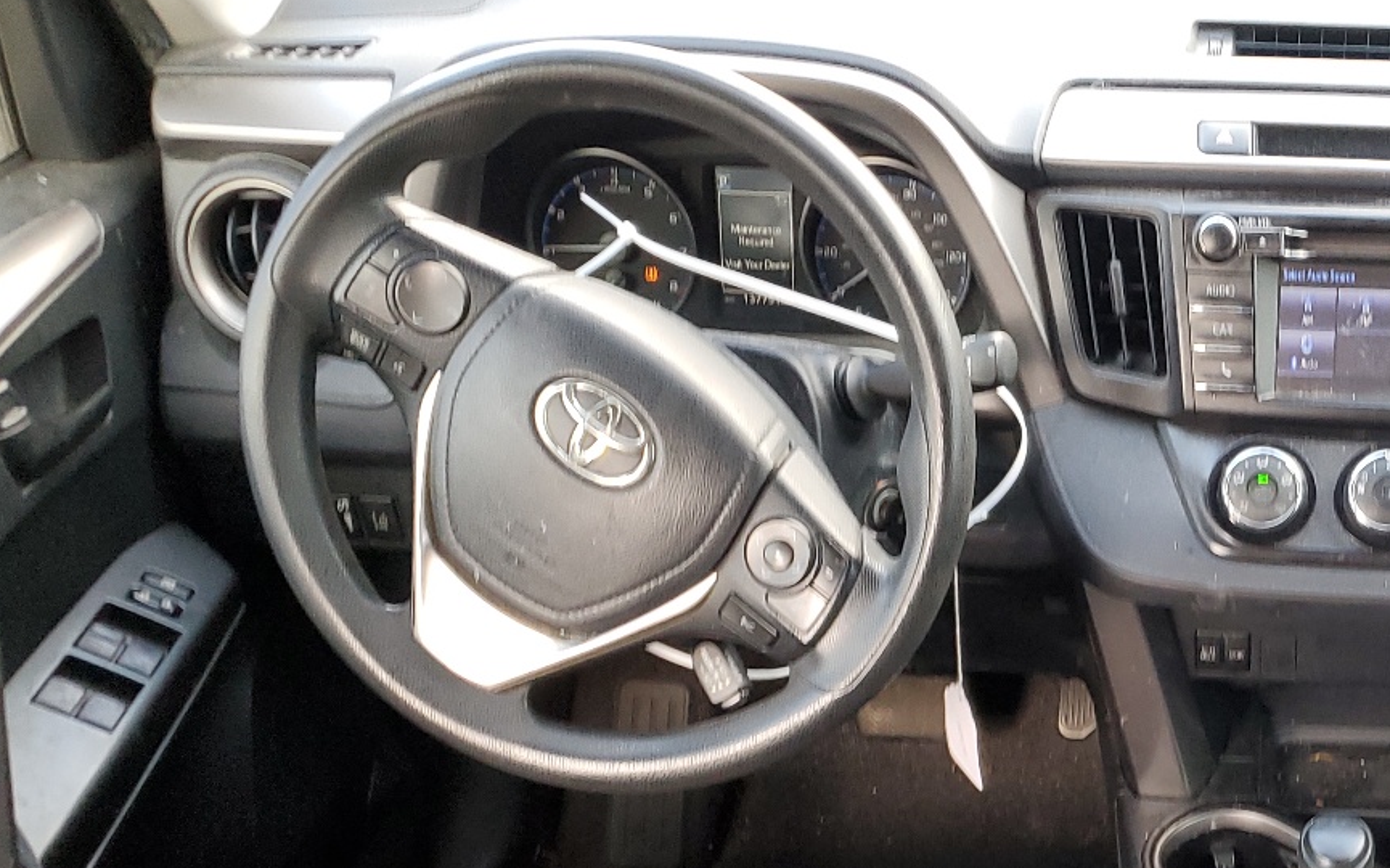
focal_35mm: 51
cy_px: 854
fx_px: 1931
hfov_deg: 36.8
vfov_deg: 24.3
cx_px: 1281
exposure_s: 1/120
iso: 98
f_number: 1.5
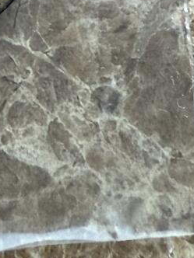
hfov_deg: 10.9
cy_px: -307
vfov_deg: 12.7
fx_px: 971
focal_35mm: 130
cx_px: -121
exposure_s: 1/99
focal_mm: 2.22
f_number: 2.2
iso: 125
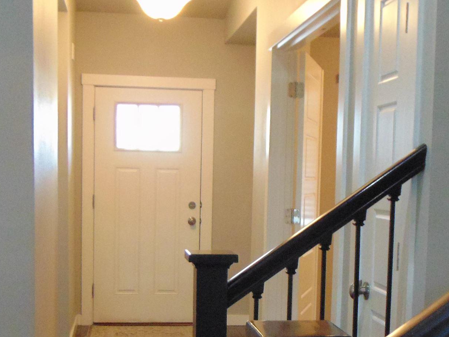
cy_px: 265
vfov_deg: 23.0
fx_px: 817
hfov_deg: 30.7
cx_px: 243
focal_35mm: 63
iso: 400
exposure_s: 1/30
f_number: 3
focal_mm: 4.5
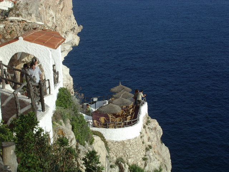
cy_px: 86
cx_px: 114
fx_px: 582
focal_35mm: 88
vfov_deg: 16.8
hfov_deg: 22.3
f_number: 7.6
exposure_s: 1/250
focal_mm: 13.3
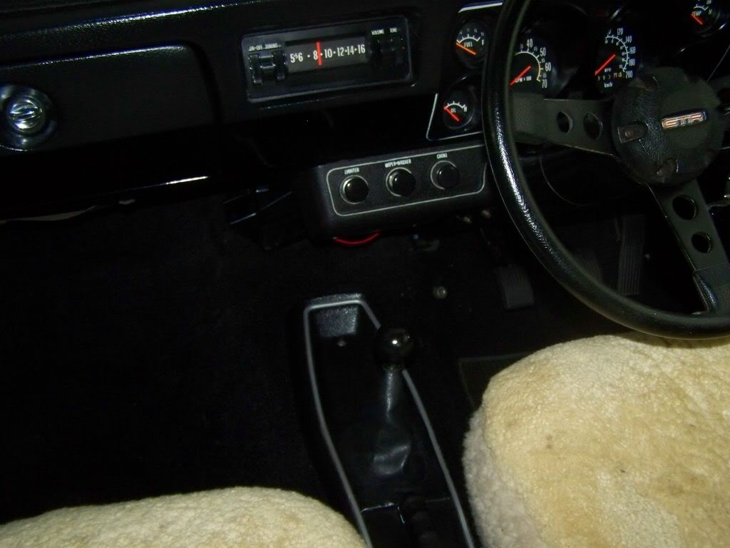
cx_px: 365
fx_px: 801
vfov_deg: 37.7
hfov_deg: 49.0
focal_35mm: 38
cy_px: 274
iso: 200
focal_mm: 6.3
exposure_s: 1/30
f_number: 2.8
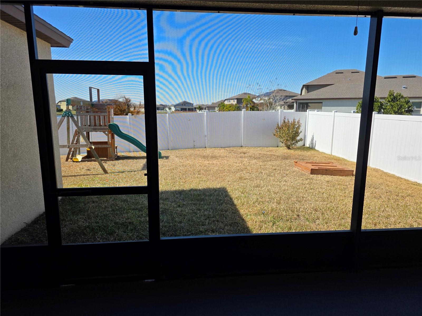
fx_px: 280
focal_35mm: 23
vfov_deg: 58.9
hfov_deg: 73.9
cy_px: 158
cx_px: 211
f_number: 1.7
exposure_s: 1/4145
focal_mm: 6.3
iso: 80
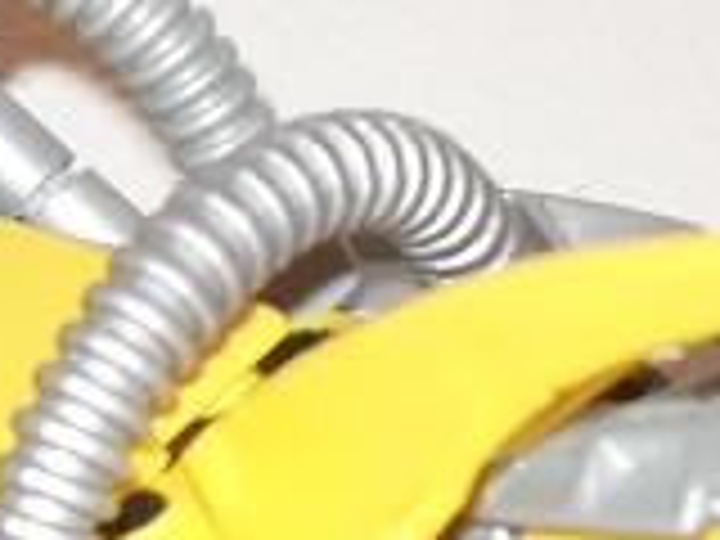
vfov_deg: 7.3
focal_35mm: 199
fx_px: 4139
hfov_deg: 9.3
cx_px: -716
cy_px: -261
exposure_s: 1/45
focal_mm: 6.2
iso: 200
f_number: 2.8
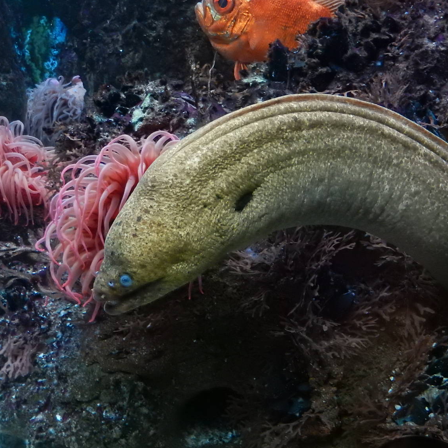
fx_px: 747
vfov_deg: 33.4
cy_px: 219
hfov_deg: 33.2
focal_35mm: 51
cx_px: 286
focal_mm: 7.3
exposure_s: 1/13
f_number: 4.2
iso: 1600
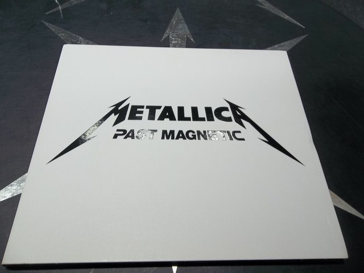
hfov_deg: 65.3
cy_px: 136
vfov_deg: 51.4
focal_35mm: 27
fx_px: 284
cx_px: 182
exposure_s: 1/40
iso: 80
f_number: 3.5
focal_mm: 4.9
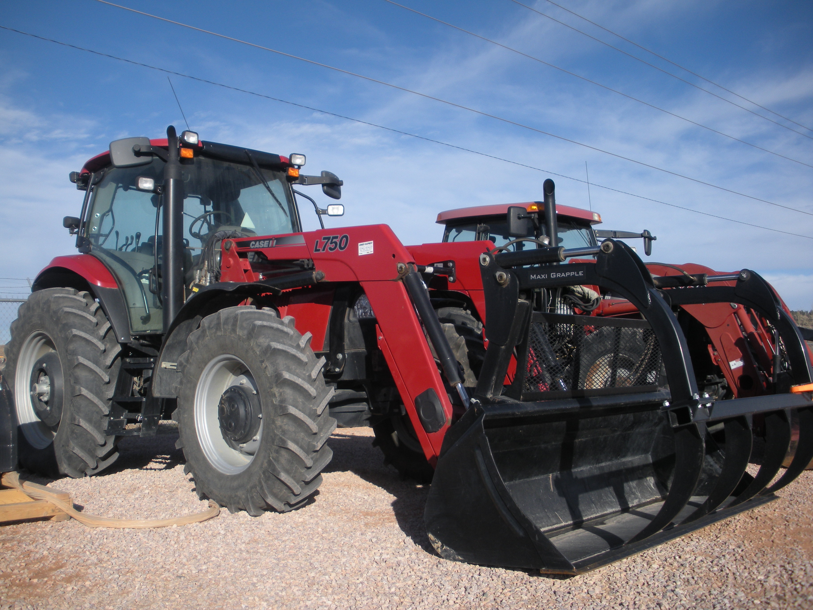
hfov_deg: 51.4
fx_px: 846
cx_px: 406
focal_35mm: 36
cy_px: 305
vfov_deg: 39.7
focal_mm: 6.3
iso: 64
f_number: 3.5
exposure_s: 1/794
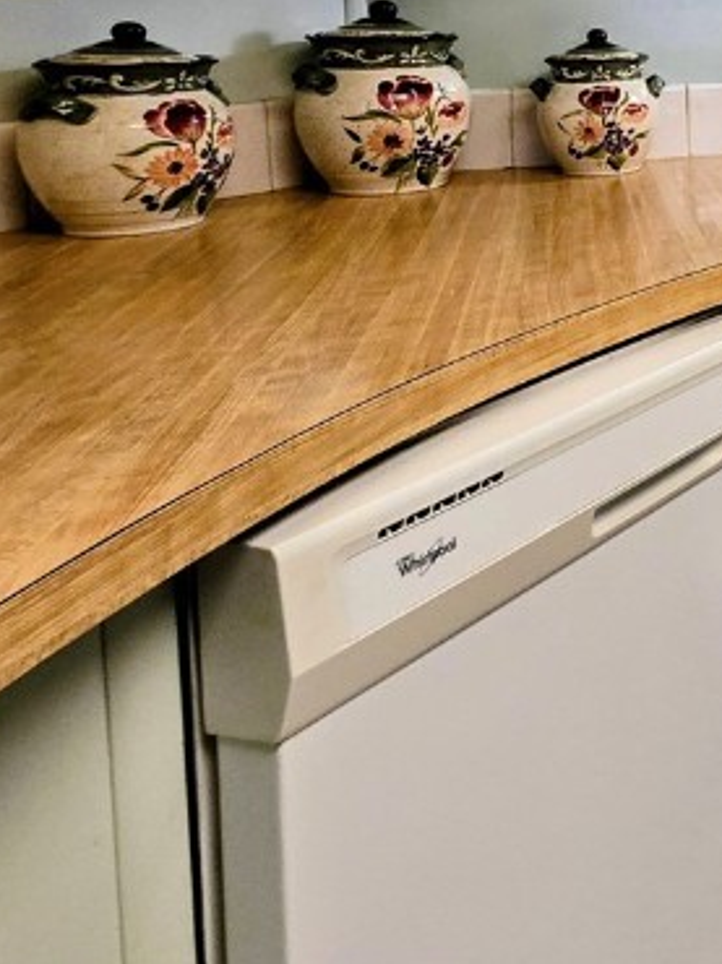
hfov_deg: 24.2
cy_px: 73
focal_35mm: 36
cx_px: 1220
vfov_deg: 45.8
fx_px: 1002
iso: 100
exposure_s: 1/60
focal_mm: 2.2
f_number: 2.2
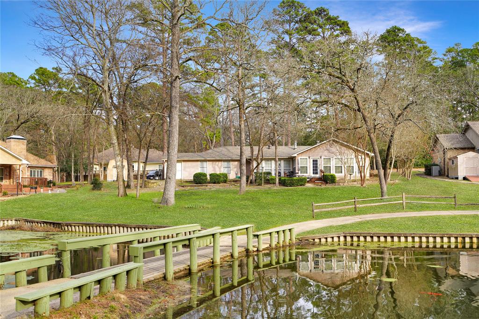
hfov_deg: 54.4
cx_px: 240
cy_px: 160
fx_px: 466
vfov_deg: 37.8
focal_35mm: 35
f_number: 6.3
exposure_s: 1/100
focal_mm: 35
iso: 100
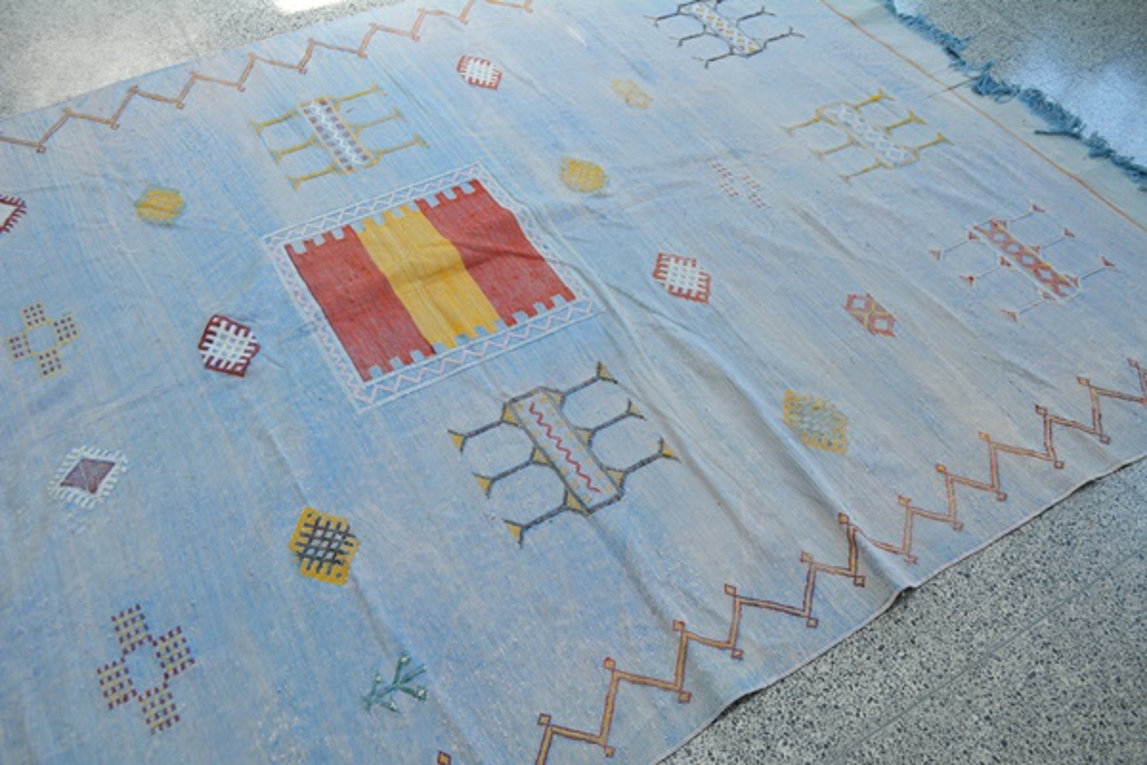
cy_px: 382
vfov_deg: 43.6
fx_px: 956
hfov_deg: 61.9
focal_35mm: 30
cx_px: 574
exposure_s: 1/125
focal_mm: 20
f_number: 5.6
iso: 220
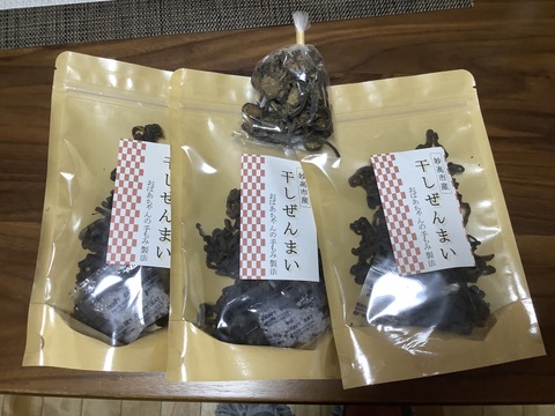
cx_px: 278
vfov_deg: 45.4
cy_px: 208
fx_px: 497
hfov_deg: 58.4
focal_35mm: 31
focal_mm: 3.3
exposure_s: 1/60
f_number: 2.4
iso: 100
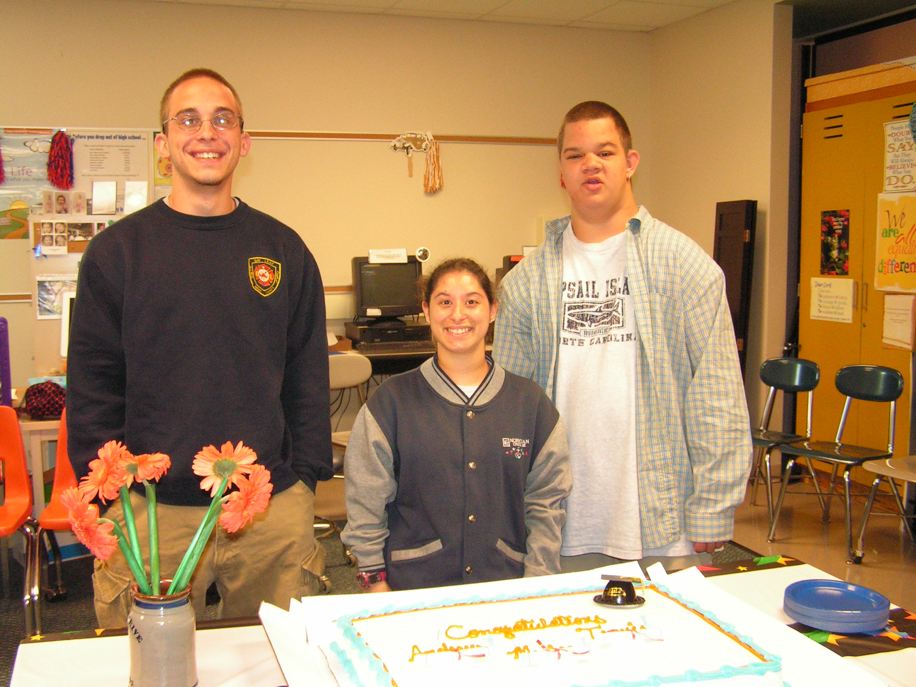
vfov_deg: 37.7
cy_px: 344
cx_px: 458
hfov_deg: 49.0
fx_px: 1006
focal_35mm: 38
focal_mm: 6.3
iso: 200
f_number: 2.8
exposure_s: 1/40
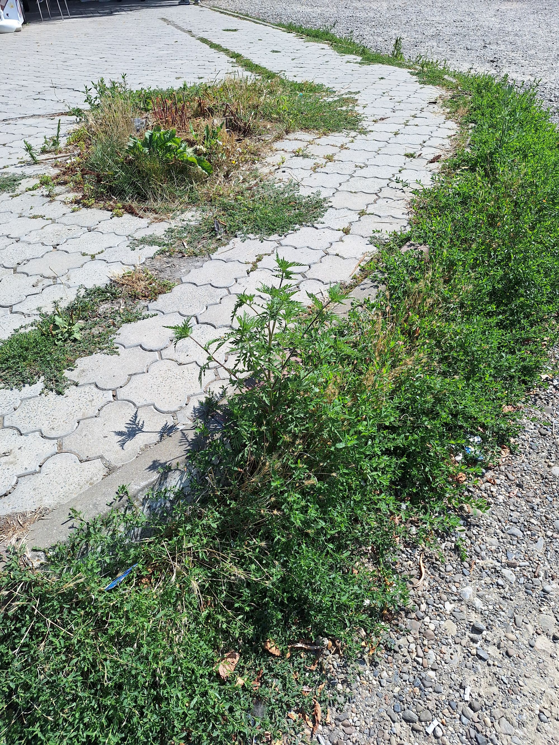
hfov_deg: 58.9
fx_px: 495
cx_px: 280
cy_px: 372
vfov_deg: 73.9
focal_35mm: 23
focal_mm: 5.54
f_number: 1.8
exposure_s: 1/2222
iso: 40
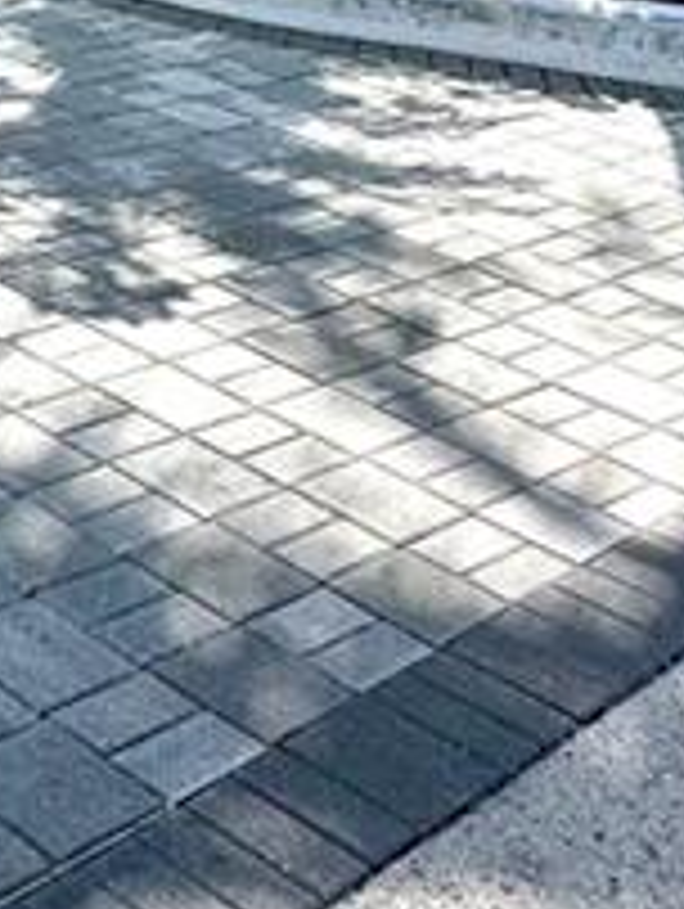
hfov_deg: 16.5
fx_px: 2182
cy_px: -518
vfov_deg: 19.8
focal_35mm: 83
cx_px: -279
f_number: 2.2
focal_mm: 2.22
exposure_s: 1/818
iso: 50
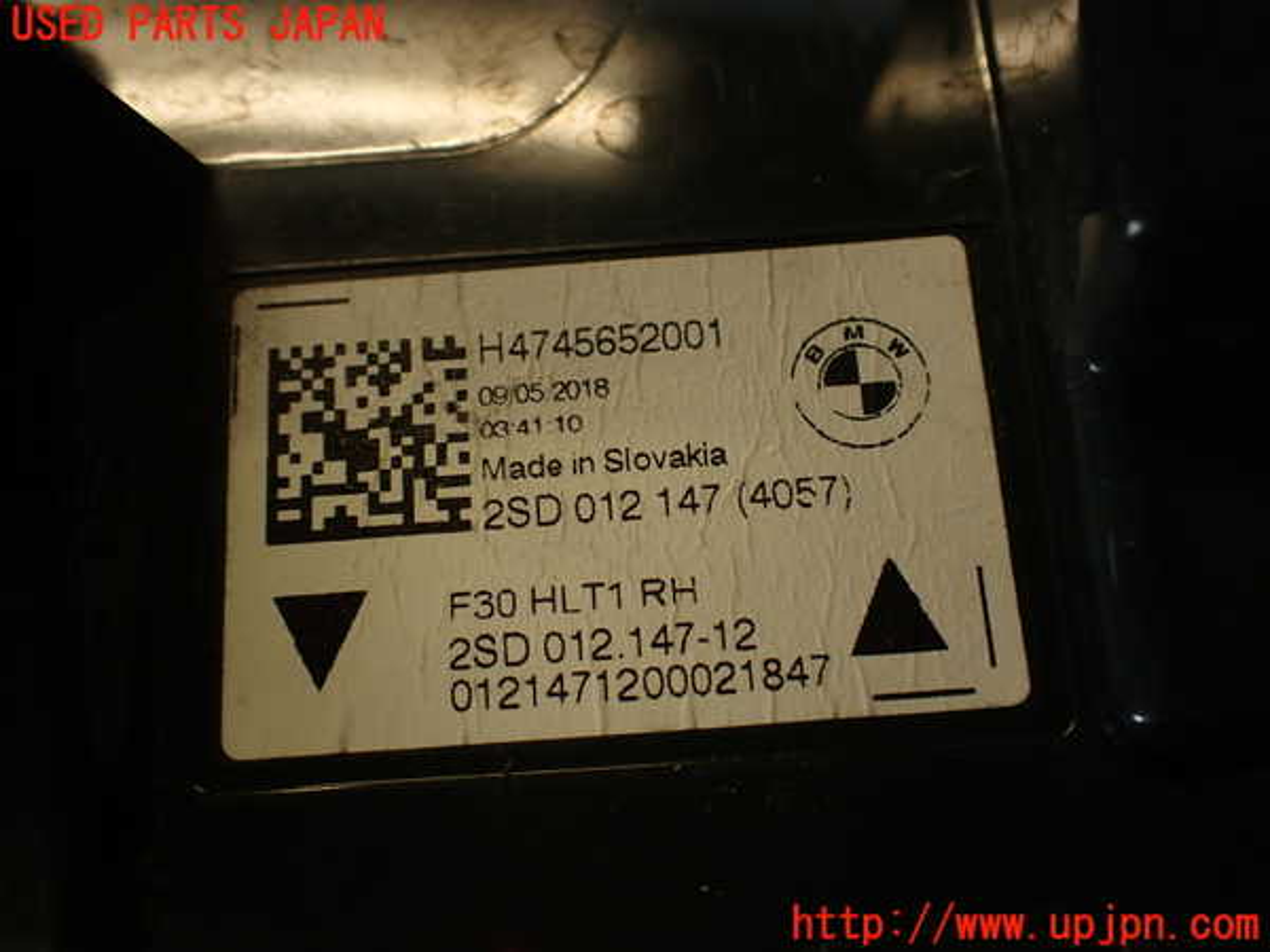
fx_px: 1174
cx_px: 635
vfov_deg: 44.2
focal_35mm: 32
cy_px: 476
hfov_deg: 56.8
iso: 100
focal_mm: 5.79
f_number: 2.4
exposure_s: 1/60
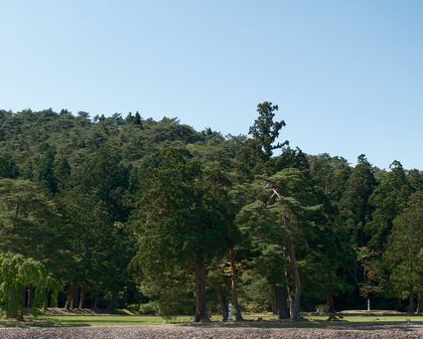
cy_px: 215
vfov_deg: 23.8
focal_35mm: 64
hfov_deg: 29.3
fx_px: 801
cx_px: 289
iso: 125
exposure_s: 1/500
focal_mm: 23.4
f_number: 4
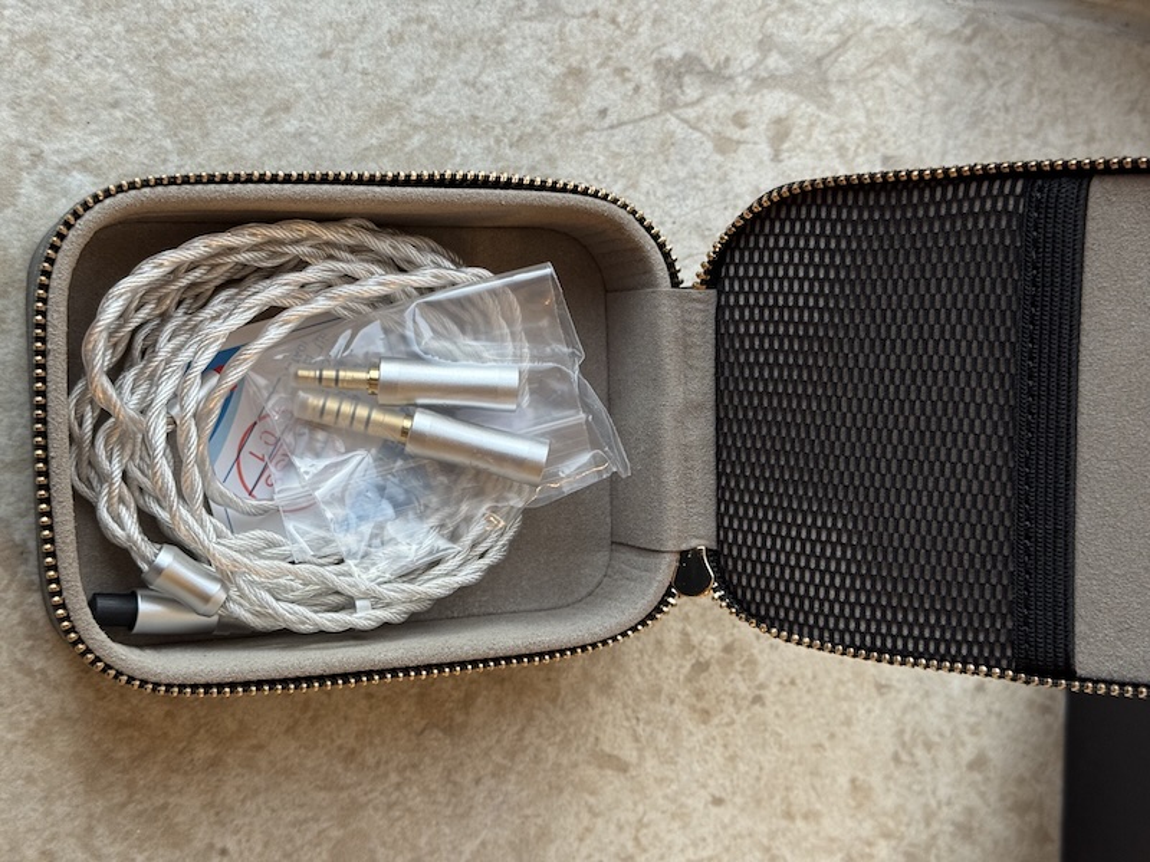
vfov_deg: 30.3
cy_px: 431
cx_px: 575
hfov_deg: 39.7
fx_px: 1595
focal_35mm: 48
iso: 125
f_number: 1.78
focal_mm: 6.76
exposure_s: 1/50
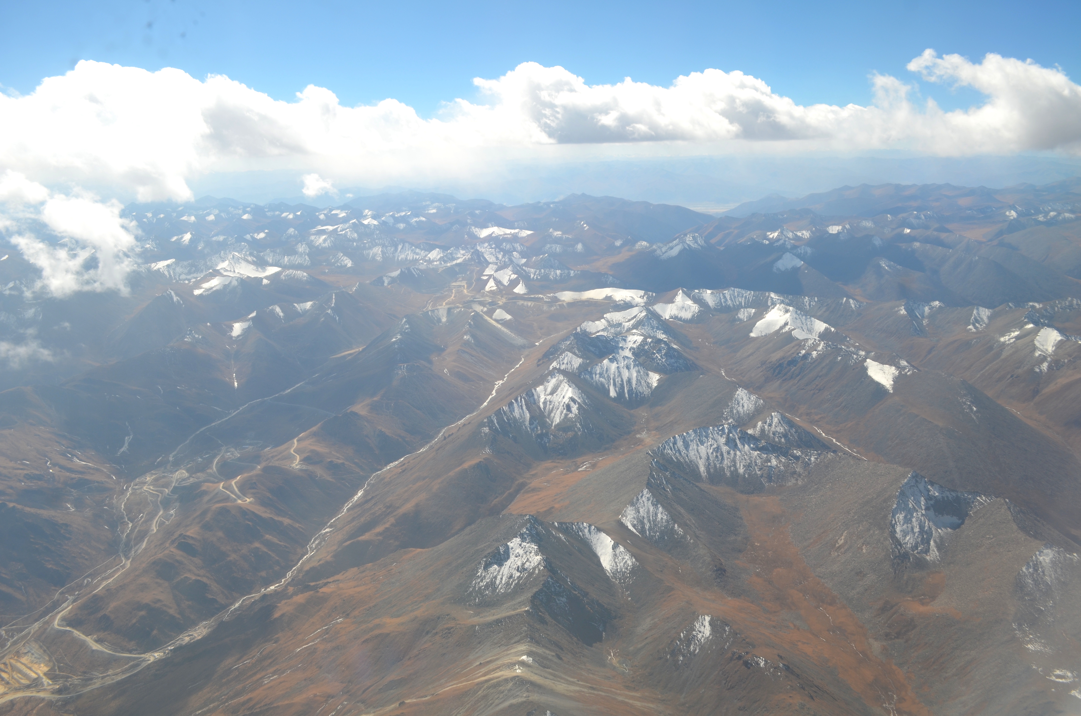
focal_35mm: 30
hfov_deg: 62.0
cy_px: 358
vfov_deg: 43.4
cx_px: 540
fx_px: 899
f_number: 8
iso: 125
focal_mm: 20
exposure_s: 1/250
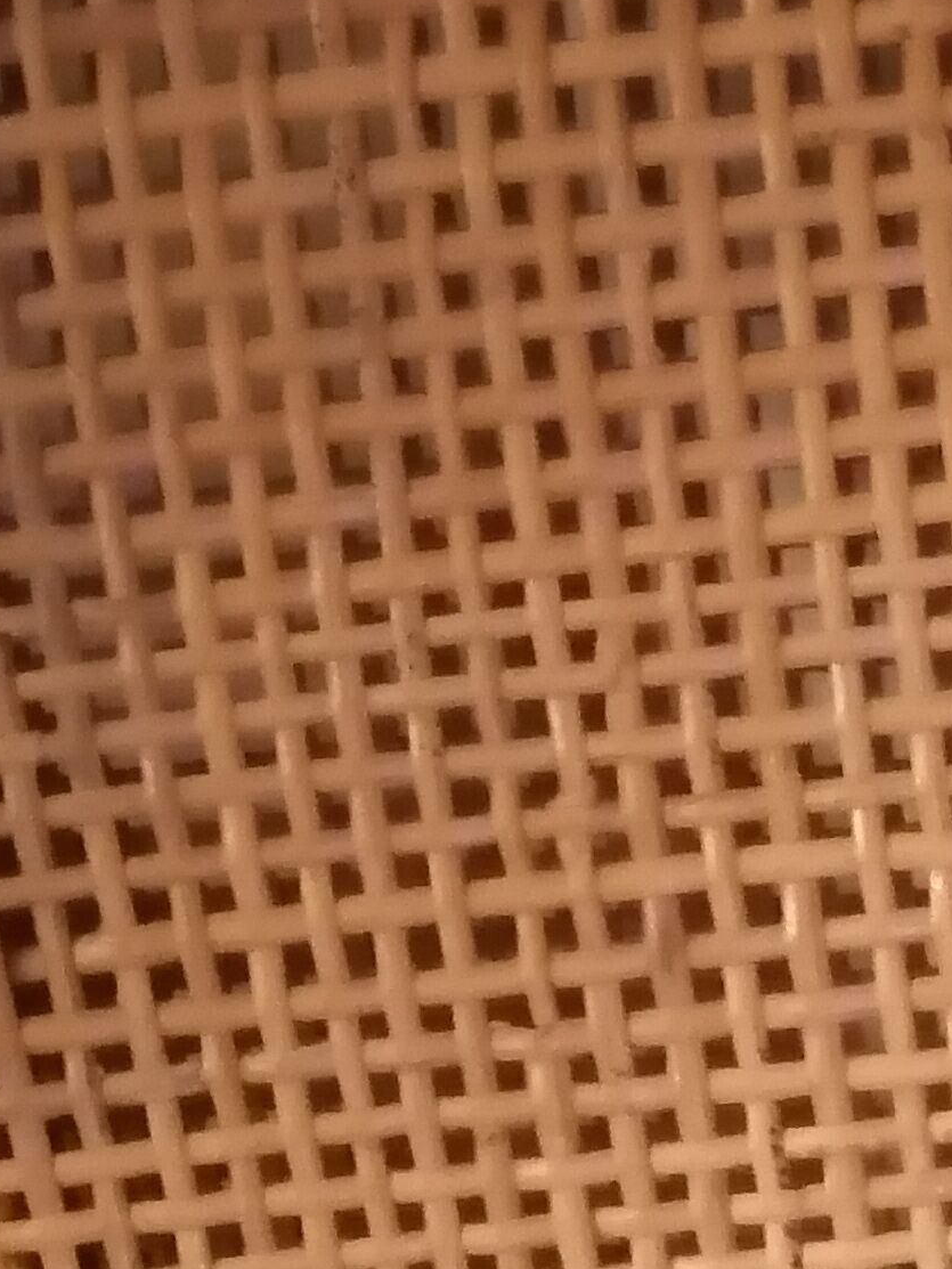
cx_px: 1352
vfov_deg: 19.0
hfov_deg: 14.4
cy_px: 1553
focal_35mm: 97
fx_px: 3556
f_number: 1.8
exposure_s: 1/14.3
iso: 3200
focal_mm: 5.3
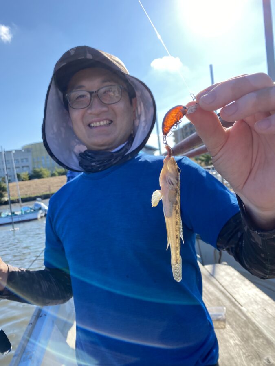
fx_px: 275
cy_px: 183
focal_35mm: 26
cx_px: 138
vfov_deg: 67.3
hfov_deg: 53.1
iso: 32
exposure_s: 1/898
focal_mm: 4.25
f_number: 1.8
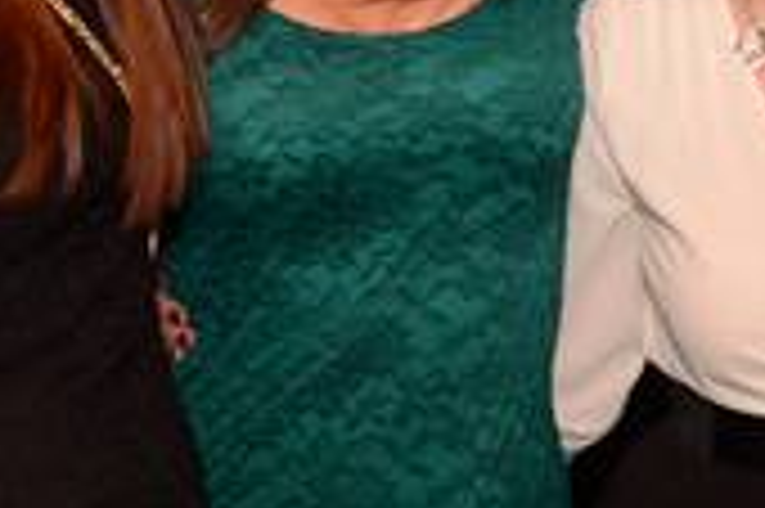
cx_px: 801
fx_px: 2675
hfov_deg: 15.9
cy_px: -103
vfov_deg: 10.7
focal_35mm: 126
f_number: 5.6
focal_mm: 26
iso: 1250
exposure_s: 1/40
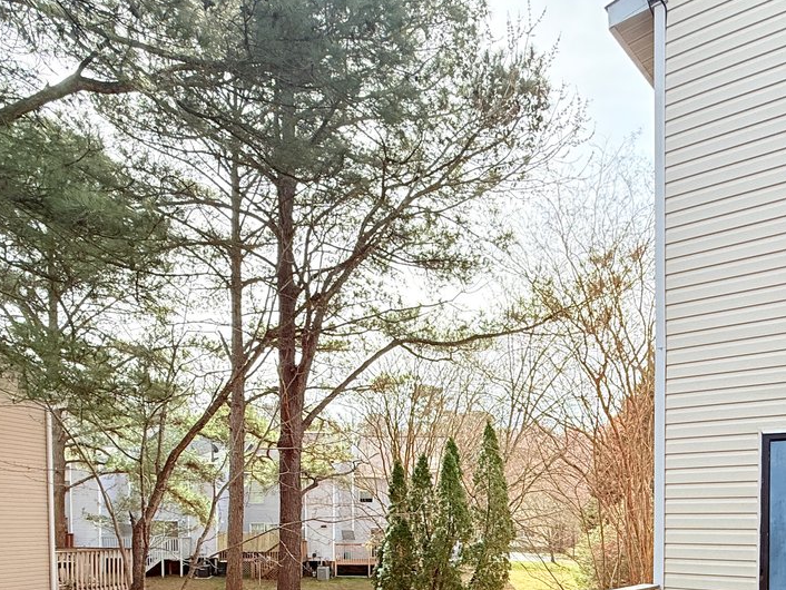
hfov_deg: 58.8
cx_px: 512
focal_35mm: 30
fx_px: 681
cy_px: 547
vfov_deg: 42.4
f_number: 2.2
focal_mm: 2.22
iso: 64
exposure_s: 1/734
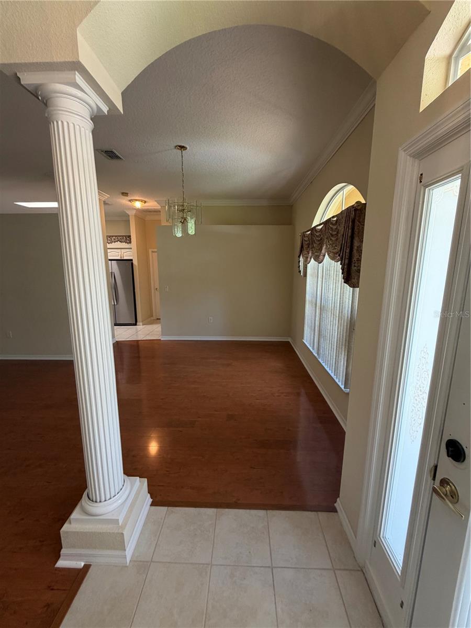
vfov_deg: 102.1
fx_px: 254
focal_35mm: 14
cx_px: 236
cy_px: 314
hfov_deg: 85.7
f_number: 2.2
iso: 200
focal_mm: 2.22
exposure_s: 1/60
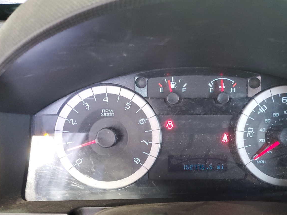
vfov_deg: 39.3
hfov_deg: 50.4
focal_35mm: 36
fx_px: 298
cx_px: 192
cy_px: 141
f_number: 1.5
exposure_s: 1/24
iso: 332
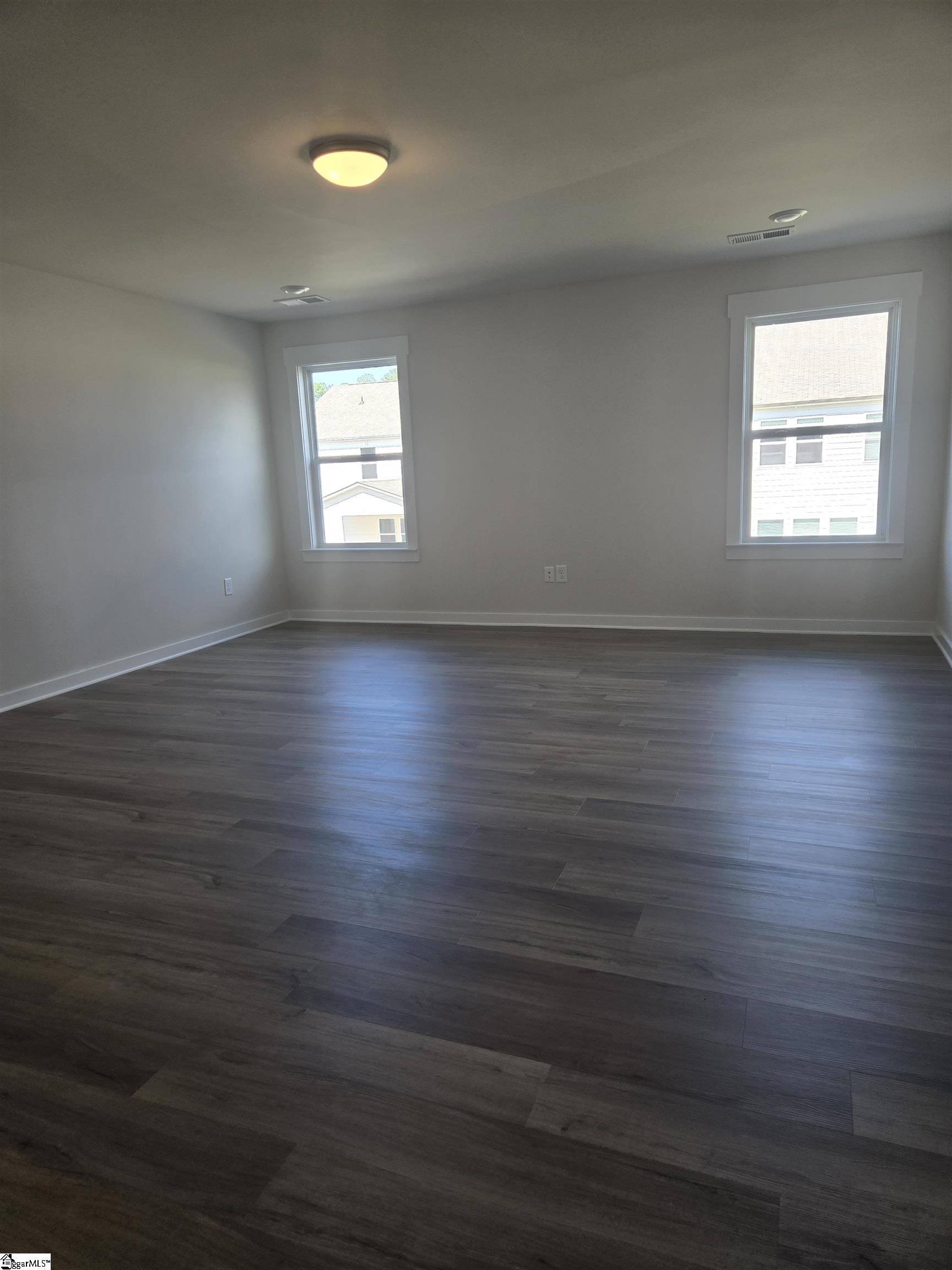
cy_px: 635
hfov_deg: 58.9
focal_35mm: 23
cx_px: 476
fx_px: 843
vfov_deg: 73.9
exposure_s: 1/180
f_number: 1.8
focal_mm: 5.4
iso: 64
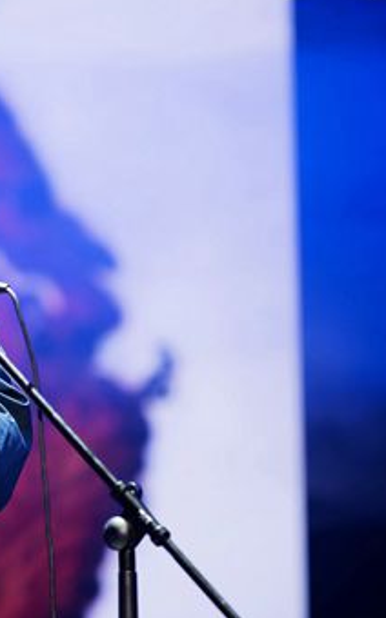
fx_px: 5463
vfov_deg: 6.5
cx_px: -31
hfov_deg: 4.0
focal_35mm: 324
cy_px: 262
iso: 100
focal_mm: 180
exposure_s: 1/80
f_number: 2.8
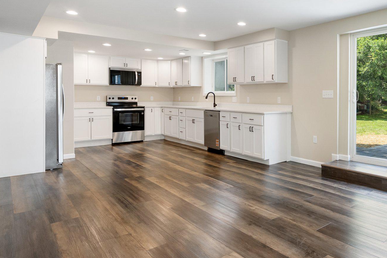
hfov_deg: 67.4
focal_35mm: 25
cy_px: 110
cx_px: 286
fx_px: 269
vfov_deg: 51.1
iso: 640
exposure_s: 1/320
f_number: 8
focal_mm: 16
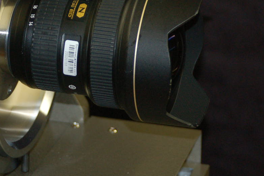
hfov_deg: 8.4
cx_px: 33
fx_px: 1788
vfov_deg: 5.6
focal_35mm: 244
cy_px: 16
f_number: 4.5
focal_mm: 85
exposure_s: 1/60
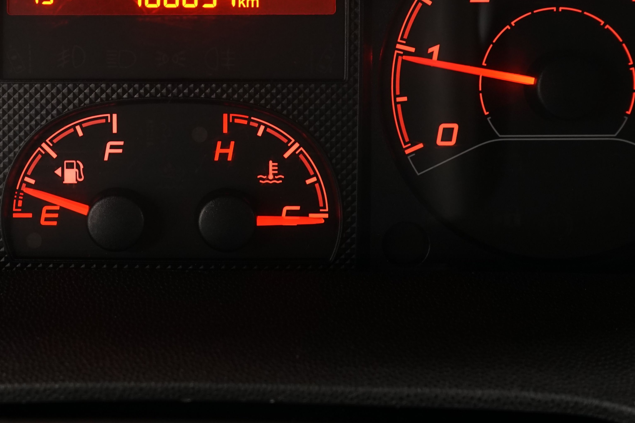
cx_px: 134
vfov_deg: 23.3
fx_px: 1005
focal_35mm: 57
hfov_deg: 34.1
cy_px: 68
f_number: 5.6
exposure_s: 1/6
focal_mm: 29
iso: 800
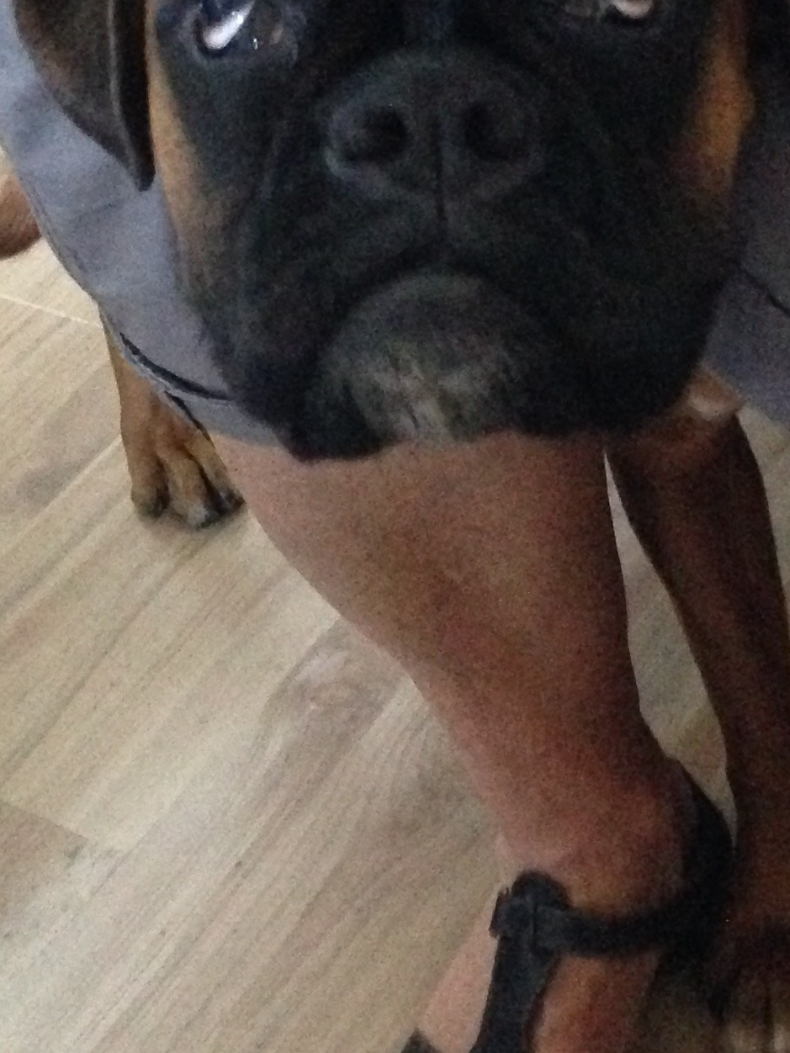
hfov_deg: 17.1
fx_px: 2617
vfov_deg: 22.6
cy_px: 294
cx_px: 493
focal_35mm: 86
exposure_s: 1/15
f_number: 2.4
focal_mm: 4.12
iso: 800
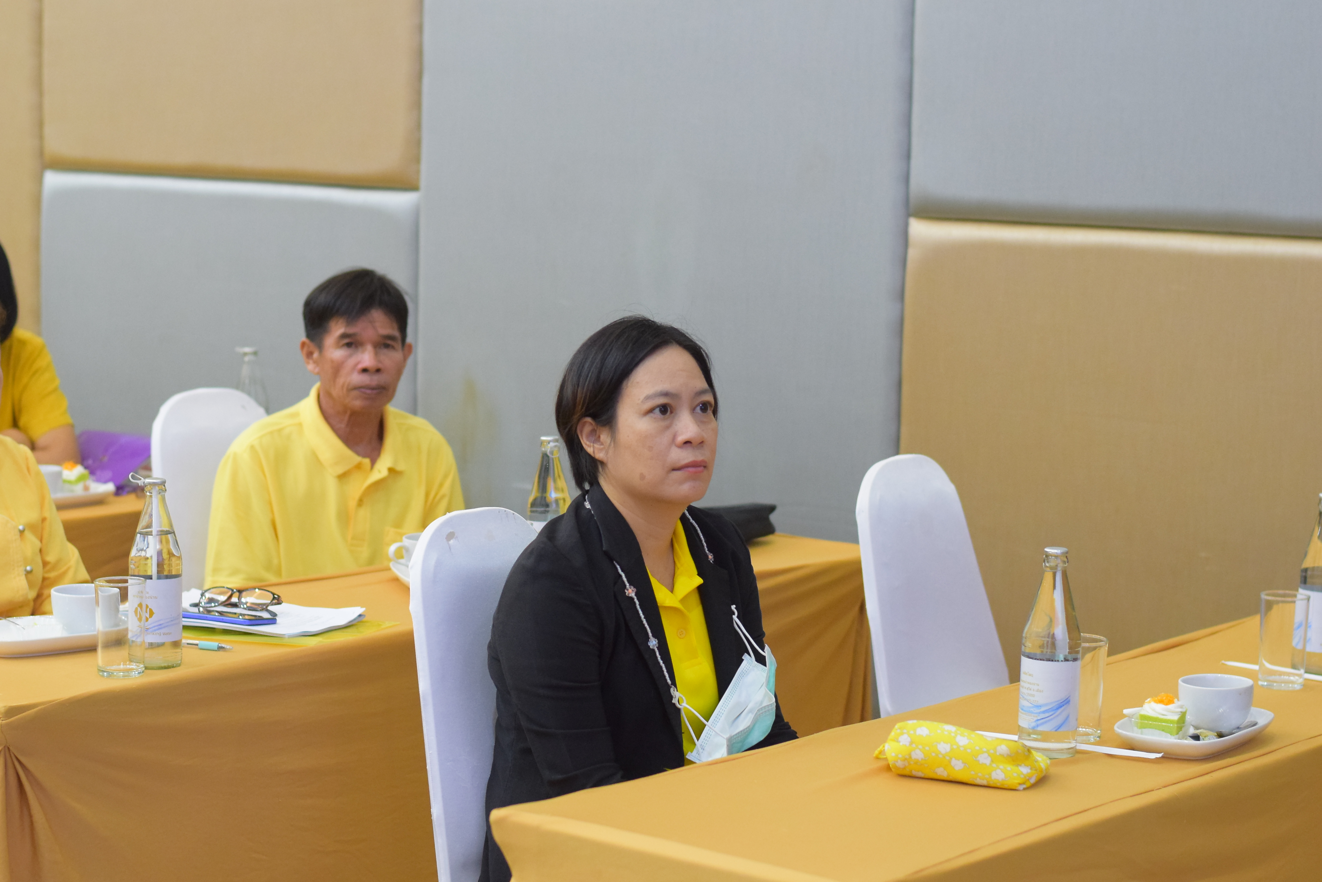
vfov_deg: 18.2
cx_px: 661
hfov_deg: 27.0
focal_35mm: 75
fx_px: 2755
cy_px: 441
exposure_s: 1/60
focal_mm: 50
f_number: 3.2
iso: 2000
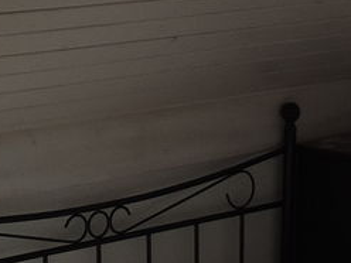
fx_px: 1572
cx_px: 69
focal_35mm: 155
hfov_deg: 12.7
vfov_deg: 9.6
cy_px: 187
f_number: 3
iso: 100
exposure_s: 1/30
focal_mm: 4.3
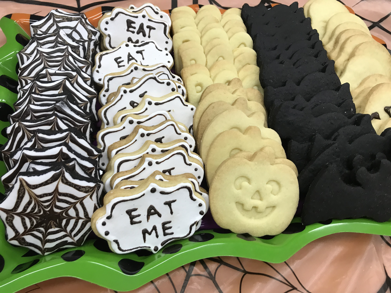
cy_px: 146
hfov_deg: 63.4
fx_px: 316
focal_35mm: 28
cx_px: 196
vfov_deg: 49.7
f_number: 1.8
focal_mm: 3.99
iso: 40
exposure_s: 1/24
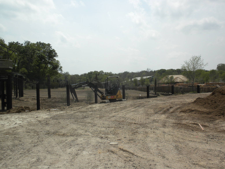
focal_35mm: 38
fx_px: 247
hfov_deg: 49.0
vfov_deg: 37.7
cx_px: 113
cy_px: 85
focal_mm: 6.6
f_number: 10
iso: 64
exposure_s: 1/214
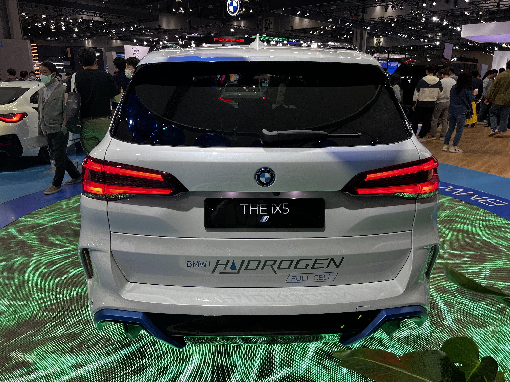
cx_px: 255
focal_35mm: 26
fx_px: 383
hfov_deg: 67.3
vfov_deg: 53.1
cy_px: 191
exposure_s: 1/120
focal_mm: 5.7
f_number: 1.5
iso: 50
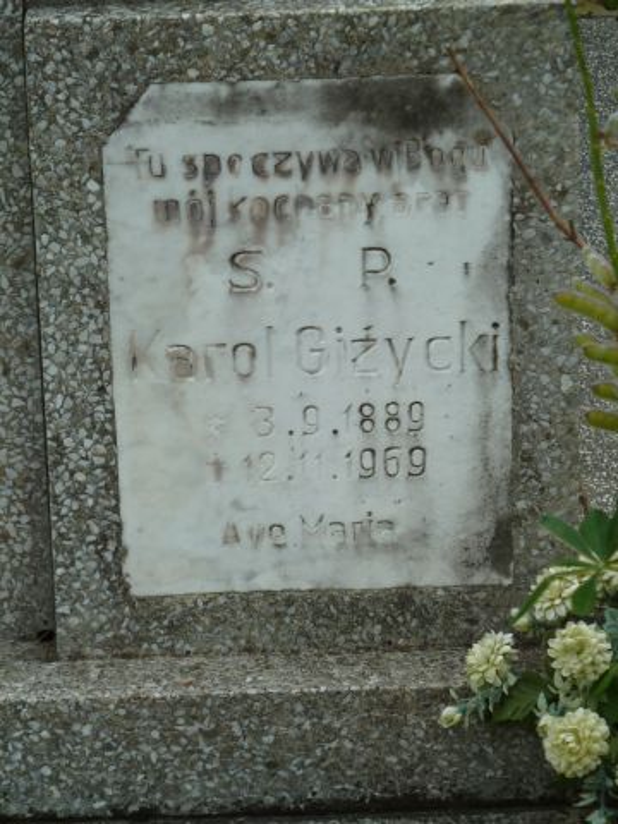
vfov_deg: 13.4
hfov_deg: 10.1
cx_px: 309
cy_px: 412
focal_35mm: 147
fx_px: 3499
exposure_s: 1/250
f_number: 4.5
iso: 80
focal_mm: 24.1
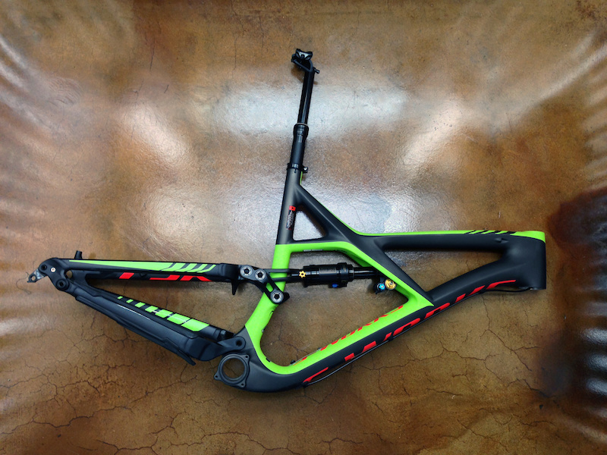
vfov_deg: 42.9
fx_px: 579
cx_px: 304
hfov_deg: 55.4
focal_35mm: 33
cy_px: 228
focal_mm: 4.12
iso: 50
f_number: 2.4
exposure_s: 1/24
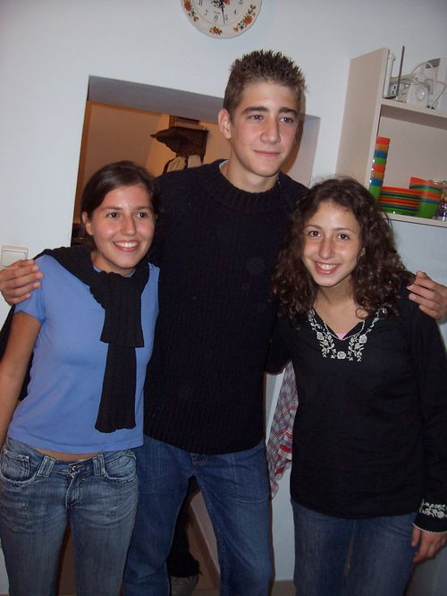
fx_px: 585
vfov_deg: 53.9
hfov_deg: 41.8
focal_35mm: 34
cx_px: 224
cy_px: 298
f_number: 2.7
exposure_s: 1/60
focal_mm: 5.6
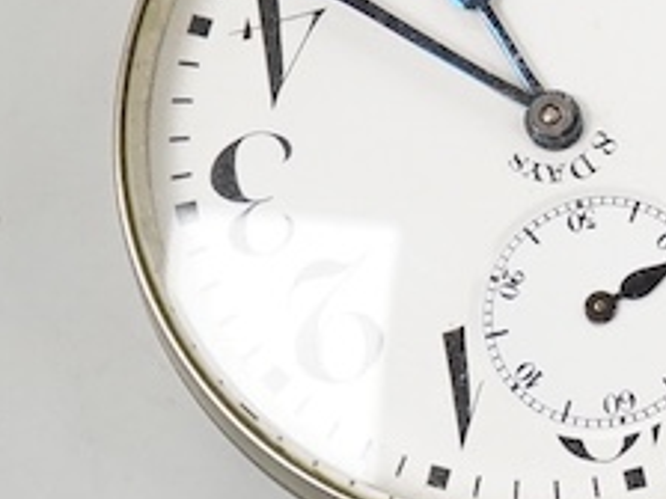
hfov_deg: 8.7
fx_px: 4175
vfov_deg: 6.8
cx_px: 1229
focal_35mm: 217
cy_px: 312
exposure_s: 1/500
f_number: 3.5
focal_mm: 30
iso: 2500
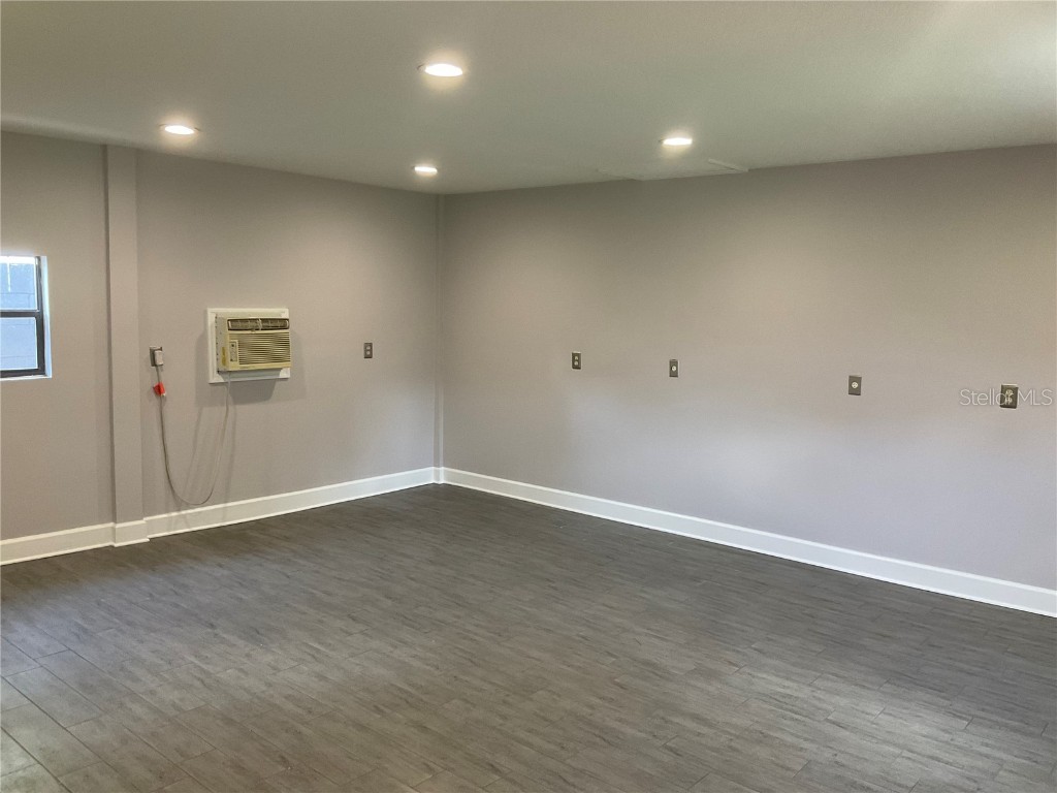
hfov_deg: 61.7
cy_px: 396
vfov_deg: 48.2
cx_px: 528
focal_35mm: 29
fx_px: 886
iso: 100
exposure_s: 1/60
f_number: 1.8
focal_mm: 3
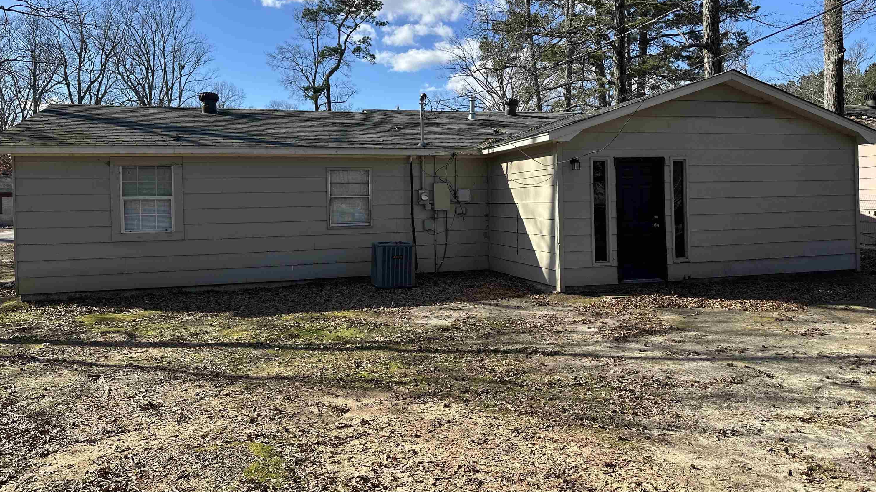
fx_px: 627
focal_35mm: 27
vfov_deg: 42.7
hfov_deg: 69.9
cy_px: 203
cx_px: 435
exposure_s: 1/2469
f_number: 1.78
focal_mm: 6.86
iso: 80
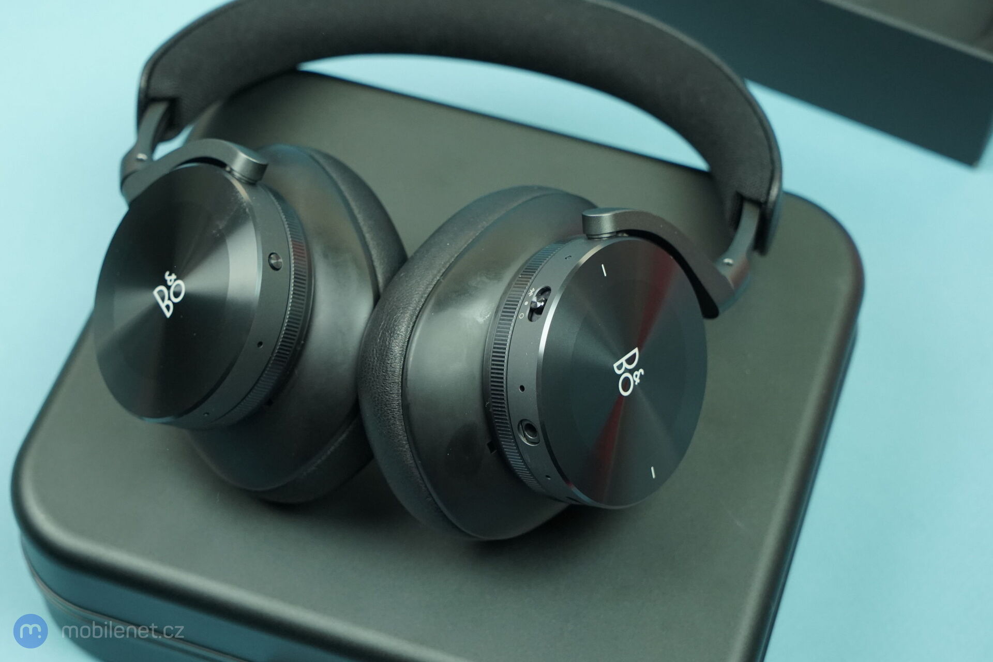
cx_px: 496
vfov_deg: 21.9
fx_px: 1710
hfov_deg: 32.4
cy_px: 331
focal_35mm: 62
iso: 3200
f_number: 7.1
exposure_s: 1/160
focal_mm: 62
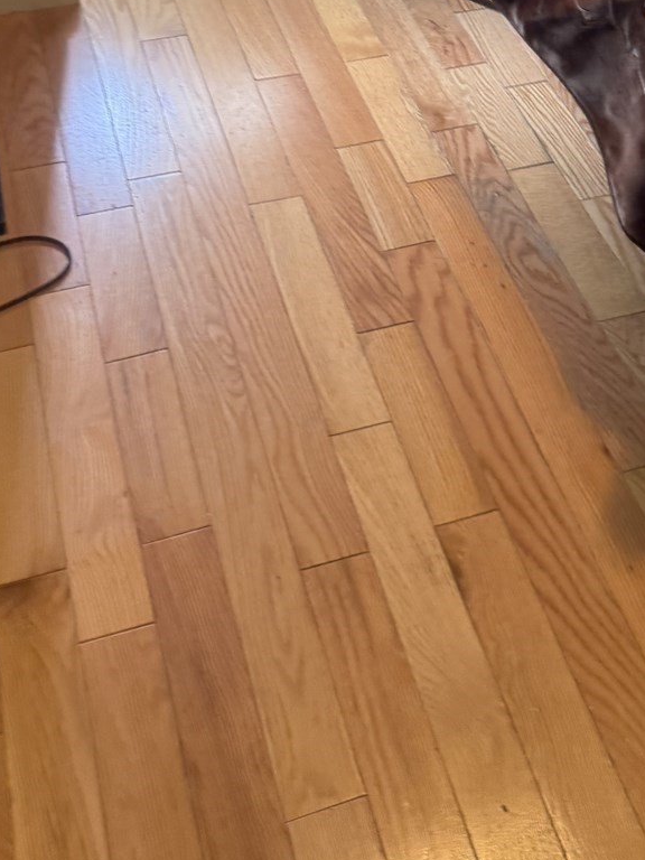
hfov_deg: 30.2
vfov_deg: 36.5
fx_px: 1193
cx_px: 370
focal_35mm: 48
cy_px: 41
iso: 250
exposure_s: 1/60
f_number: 1.78
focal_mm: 6.76
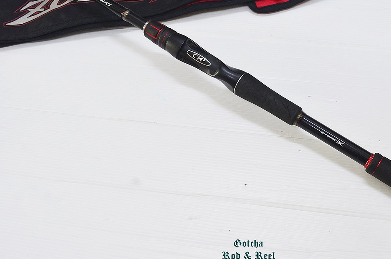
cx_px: 249
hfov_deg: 42.4
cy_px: 97
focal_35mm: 46
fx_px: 499
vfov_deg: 29.0
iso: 400
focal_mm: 24
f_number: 6.3
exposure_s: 1/6
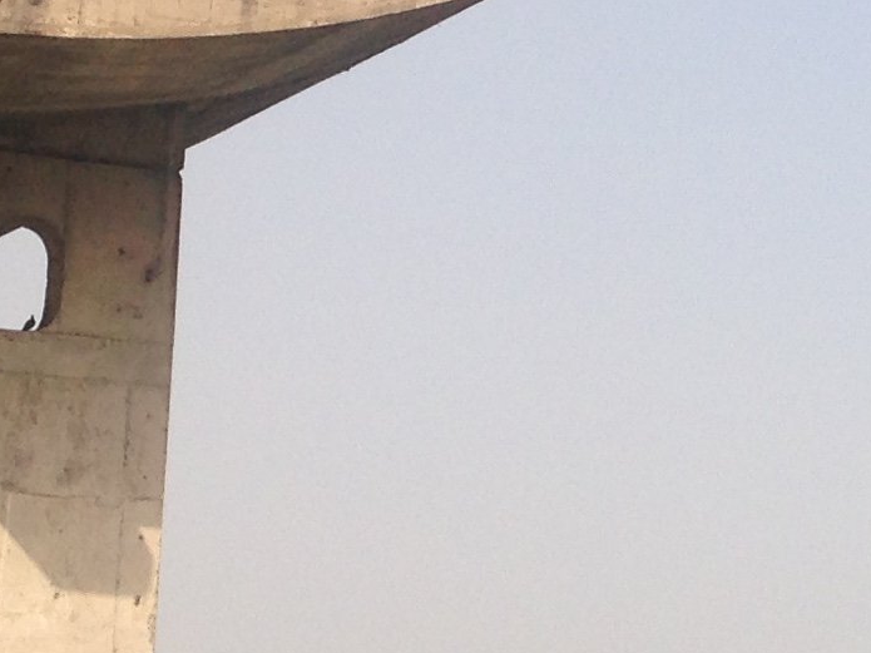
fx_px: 3899
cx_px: 857
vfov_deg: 9.5
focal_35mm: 155
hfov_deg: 12.6
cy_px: 49
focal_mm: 4.12
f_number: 2.4
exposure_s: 1/1550
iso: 50
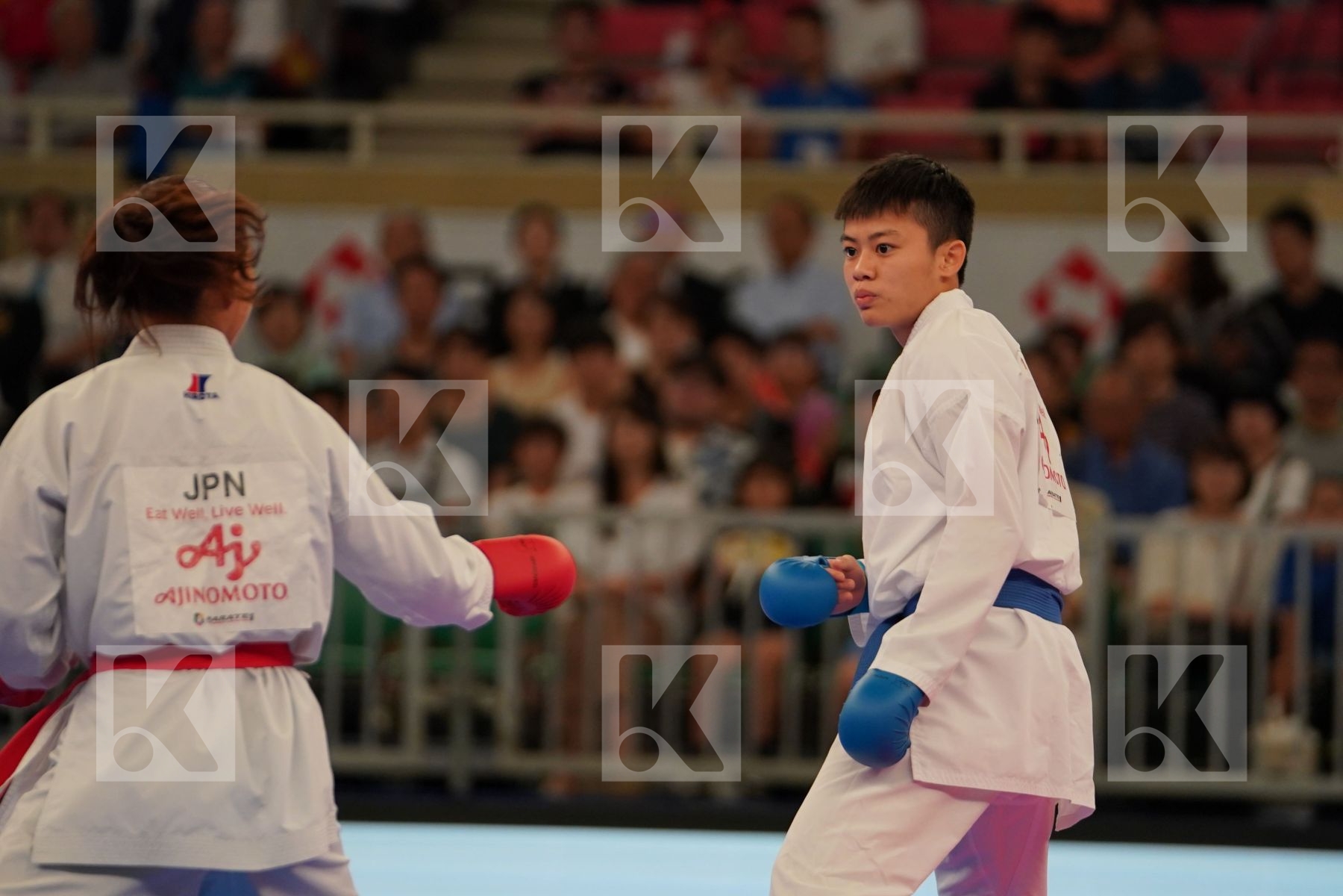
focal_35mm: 273
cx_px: 672
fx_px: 10184
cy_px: 448
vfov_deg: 5.0
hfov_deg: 7.5
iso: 1250
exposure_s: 1/1000
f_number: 2.8
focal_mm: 182
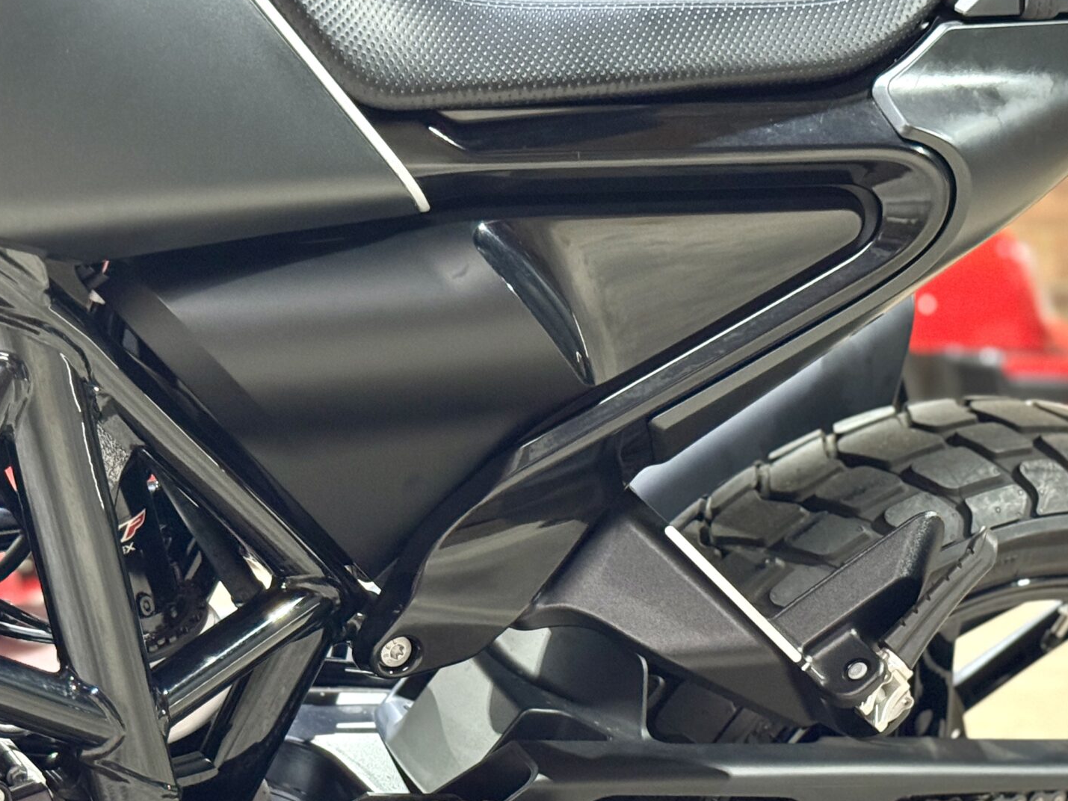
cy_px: 659
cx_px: 553
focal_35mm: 86
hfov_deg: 22.8
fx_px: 2654
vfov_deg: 17.0
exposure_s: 1/25
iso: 640
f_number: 1.78
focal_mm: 6.76
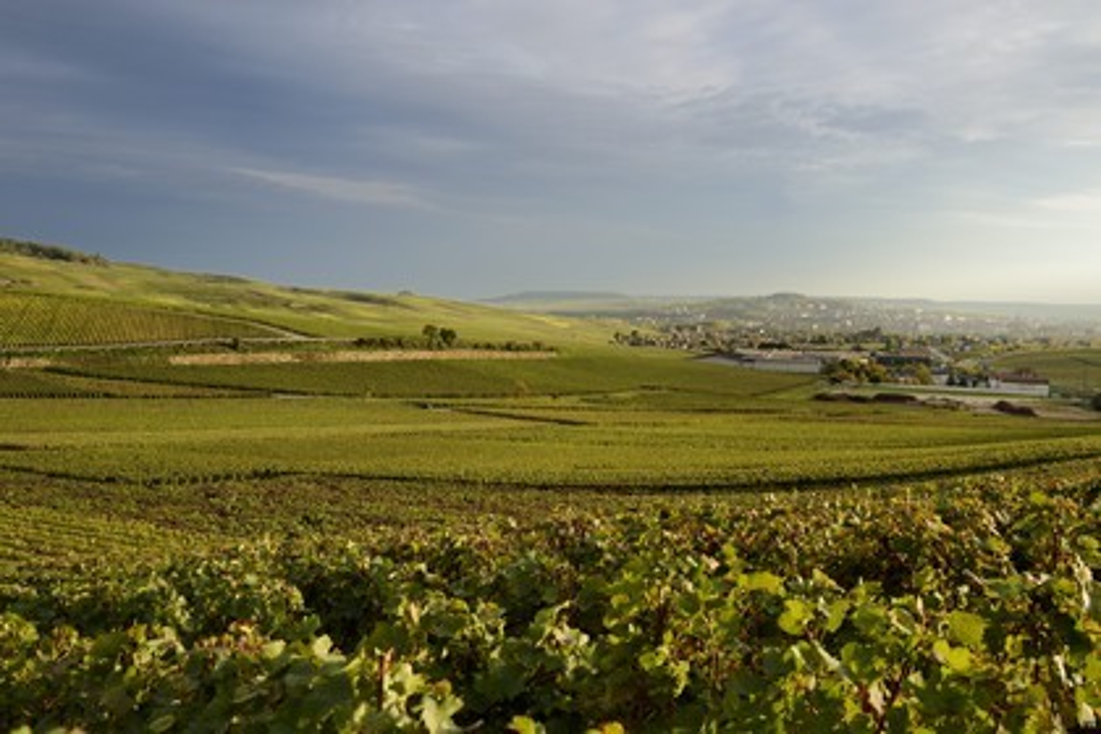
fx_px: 979
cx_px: 550
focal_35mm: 32
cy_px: 367
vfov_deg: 41.1
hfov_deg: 58.7
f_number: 8
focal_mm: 32
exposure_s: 1/200
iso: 200
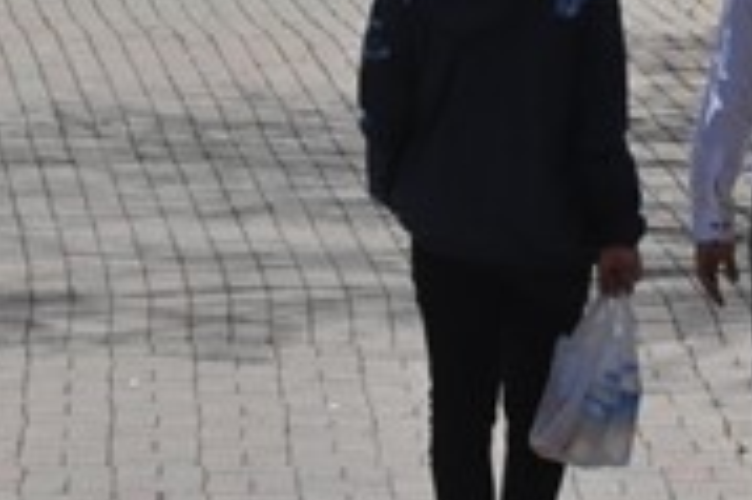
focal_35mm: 409
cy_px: -105
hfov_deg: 5.0
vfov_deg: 3.4
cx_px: 286
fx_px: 8532
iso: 1000
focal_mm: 75
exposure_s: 1/800
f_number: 14
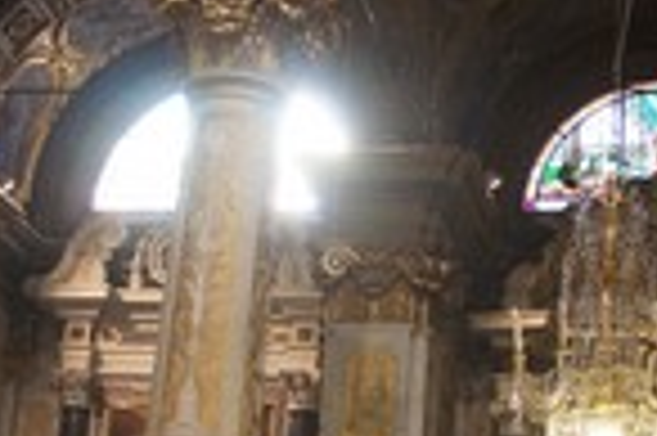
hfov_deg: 23.4
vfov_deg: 15.4
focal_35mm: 85
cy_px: 539
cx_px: 580
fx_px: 1549
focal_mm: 18
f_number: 3.5
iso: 1600
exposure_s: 1/60
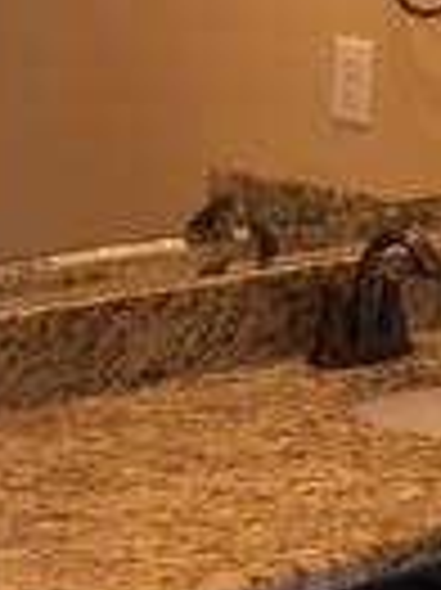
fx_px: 2416
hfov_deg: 10.4
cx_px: 94
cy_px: 284
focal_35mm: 142
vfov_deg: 13.9
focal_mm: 4.15
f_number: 2.2
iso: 40
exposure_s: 1/30
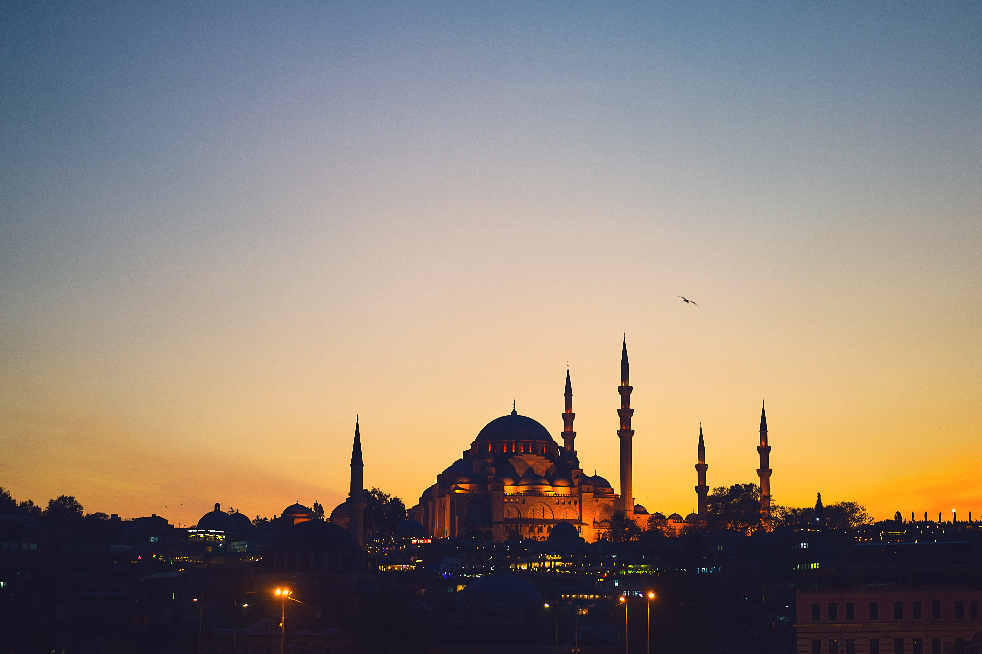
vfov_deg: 16.1
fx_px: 2318
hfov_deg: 23.9
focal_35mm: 85
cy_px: 327
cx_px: 491
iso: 250
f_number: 2
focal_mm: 85
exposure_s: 1/60
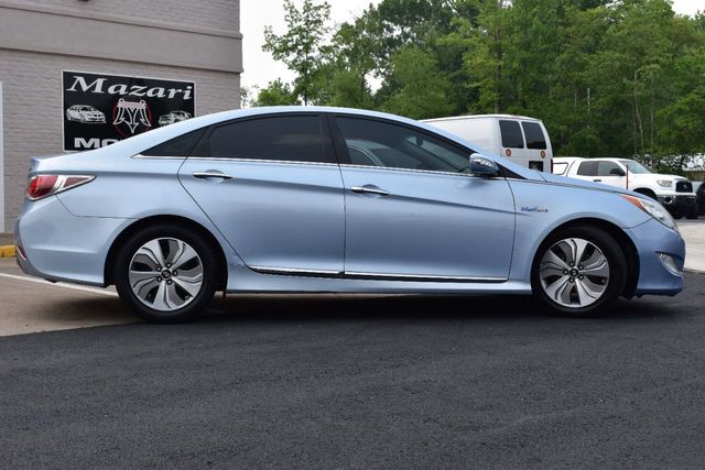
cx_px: 352
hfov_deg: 38.9
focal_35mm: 51
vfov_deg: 26.5
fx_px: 999
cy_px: 235
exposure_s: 1/500
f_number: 11
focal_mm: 34
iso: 400
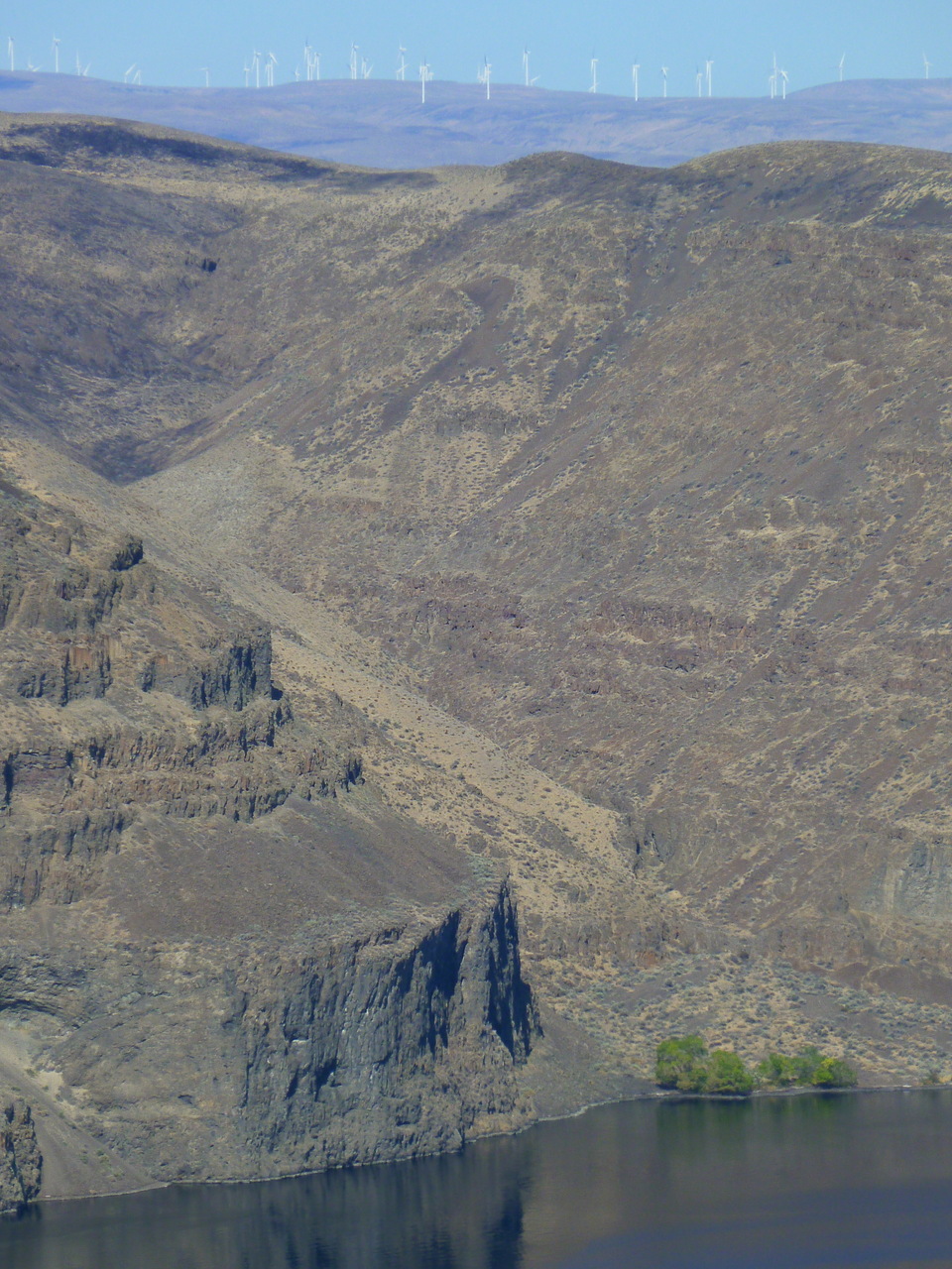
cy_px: 634
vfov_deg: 7.9
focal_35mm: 250
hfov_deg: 5.9
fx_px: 9167
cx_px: 476
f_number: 5.9
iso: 80
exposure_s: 1/250
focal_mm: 36
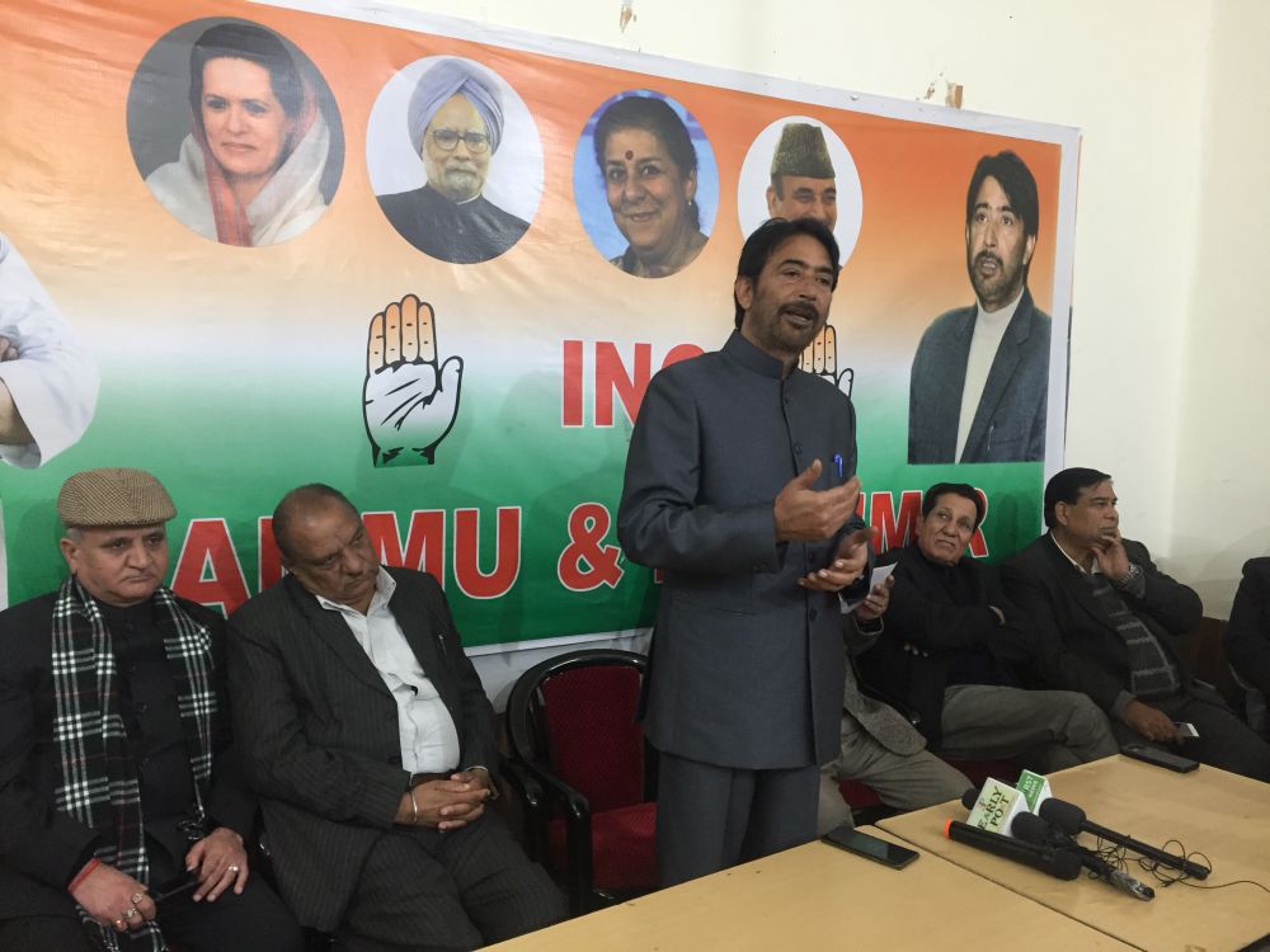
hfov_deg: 61.7
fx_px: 1064
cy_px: 476
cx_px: 635
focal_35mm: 29
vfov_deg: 48.2
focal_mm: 4.15
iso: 160
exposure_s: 1/33
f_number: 2.2
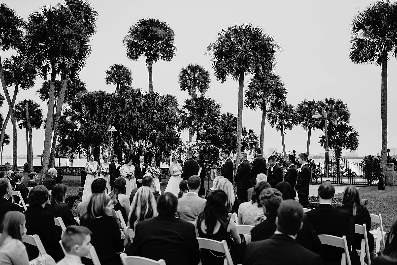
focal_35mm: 35
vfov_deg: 37.9
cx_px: 198
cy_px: 132
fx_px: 386
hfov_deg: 54.4
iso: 200
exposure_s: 1/2000
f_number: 1.8
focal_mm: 35
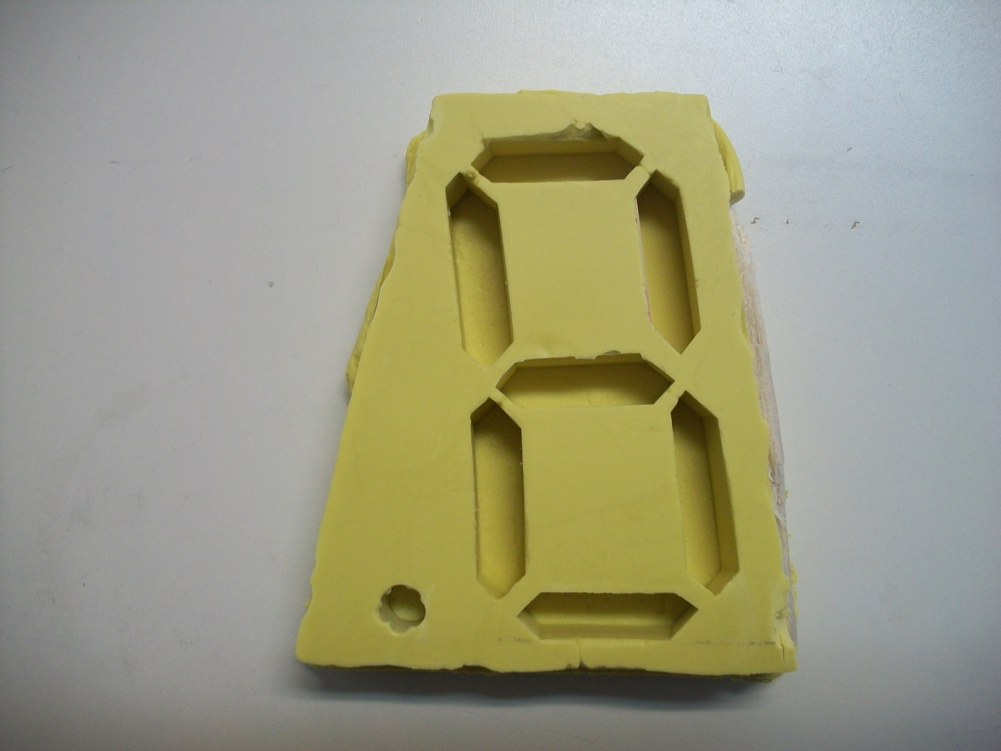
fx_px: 925
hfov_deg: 56.8
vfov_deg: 44.2
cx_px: 500
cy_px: 376
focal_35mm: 32
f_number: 2.9
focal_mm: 5.7
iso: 160
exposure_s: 1/30
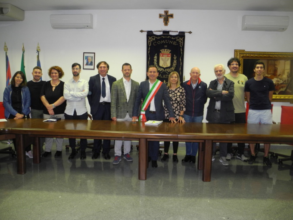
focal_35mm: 30
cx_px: 146
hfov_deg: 60.0
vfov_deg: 46.8
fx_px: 254
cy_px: 110
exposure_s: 1/30
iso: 200
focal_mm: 6.4
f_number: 2.8
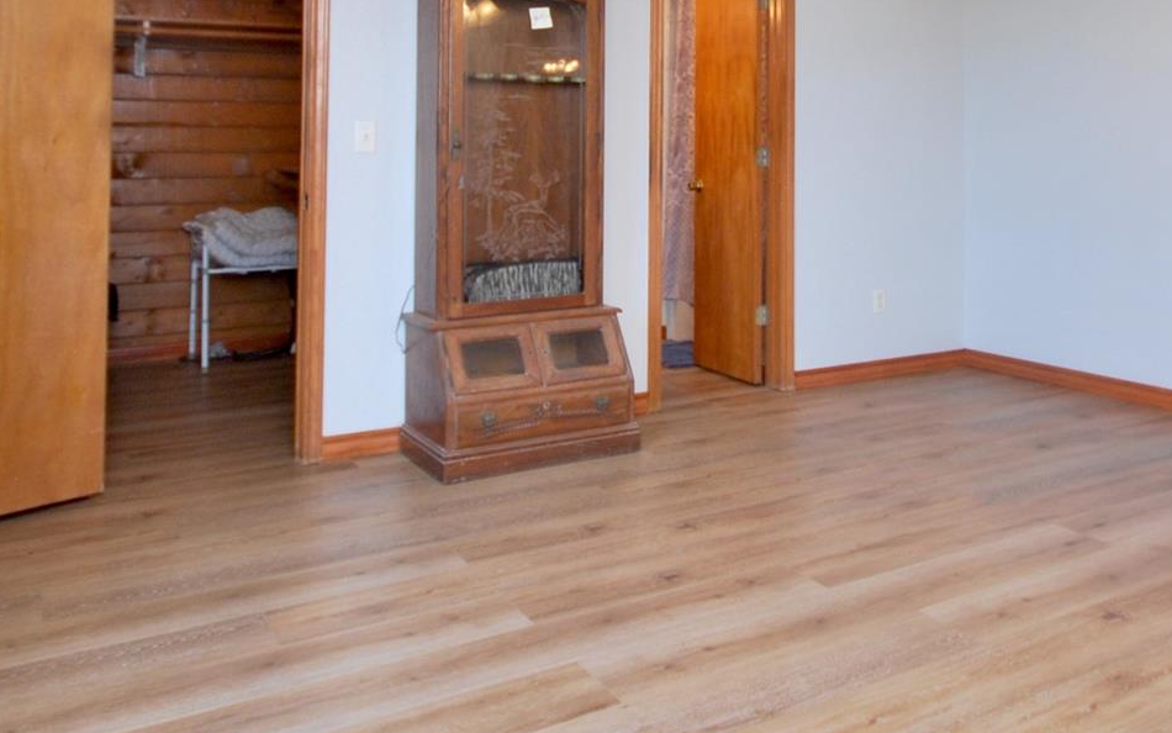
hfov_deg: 56.7
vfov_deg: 36.2
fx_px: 1054
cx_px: 794
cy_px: 88
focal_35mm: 33
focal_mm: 10
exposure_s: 1/40
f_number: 4
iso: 200
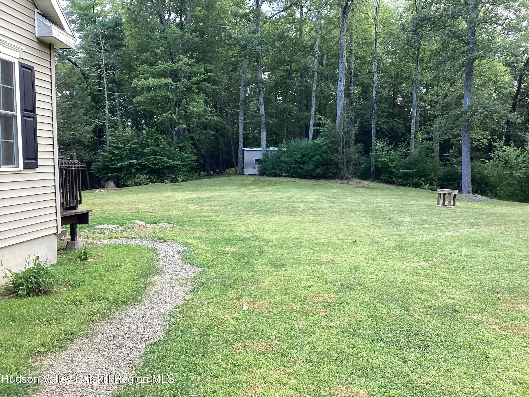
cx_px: 264
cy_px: 198
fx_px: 474
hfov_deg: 58.4
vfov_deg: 45.4
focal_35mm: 31
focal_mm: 3.3
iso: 50
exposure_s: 1/120
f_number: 2.4
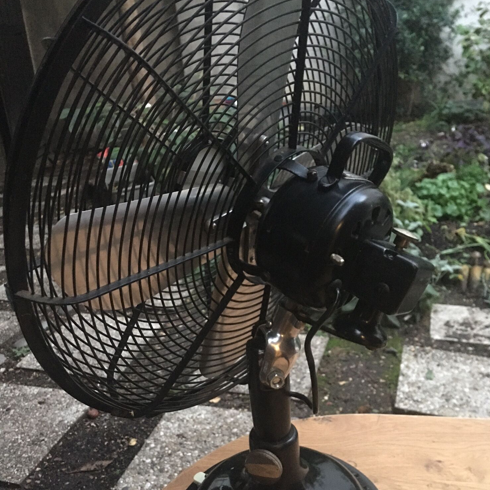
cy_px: 298
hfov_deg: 47.2
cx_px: 251
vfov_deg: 46.9
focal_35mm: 35
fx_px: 561
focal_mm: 4.15
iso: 250
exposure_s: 1/4
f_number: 2.2
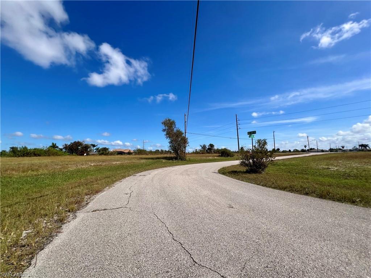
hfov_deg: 106.2
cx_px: 186
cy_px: 139
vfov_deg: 89.9
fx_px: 139
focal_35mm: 13
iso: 32
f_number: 1.8
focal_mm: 1.57
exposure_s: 1/2370
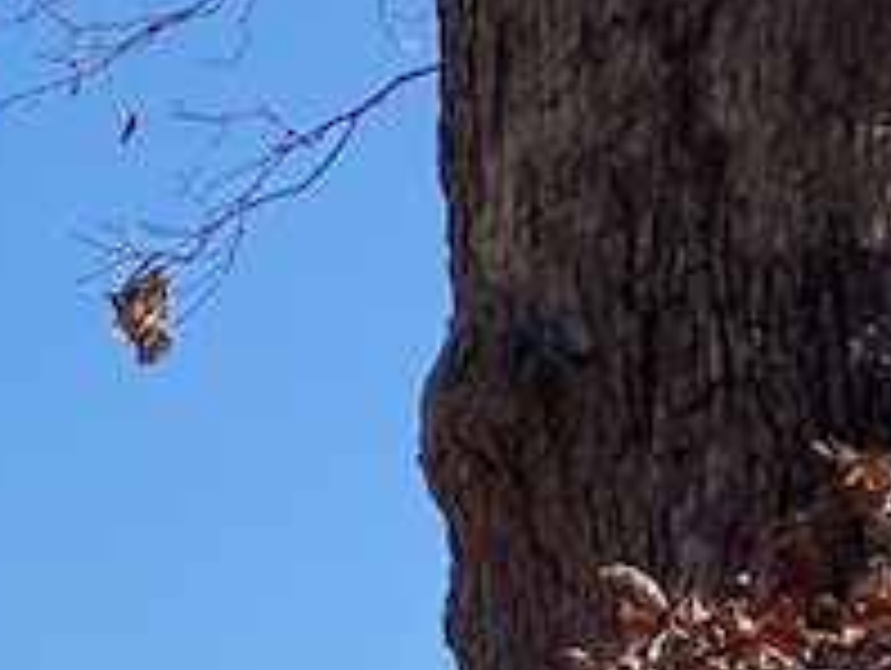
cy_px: 1929
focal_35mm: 181
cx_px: -1580
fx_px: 4665
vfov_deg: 7.4
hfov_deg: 9.2
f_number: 1.8
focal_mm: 3.99
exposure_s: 1/923
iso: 20
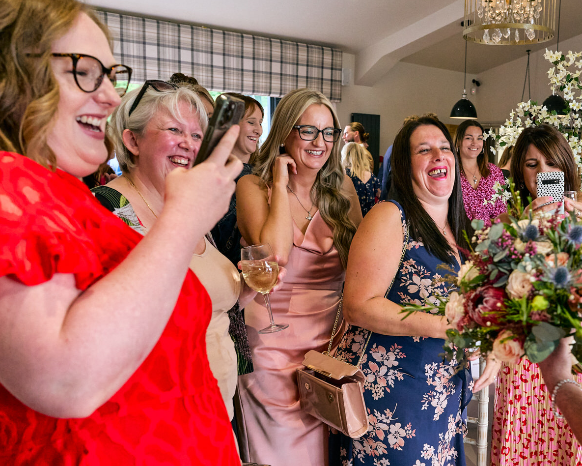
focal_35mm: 38
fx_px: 655
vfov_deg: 39.1
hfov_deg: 47.1
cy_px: 268
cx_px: 391
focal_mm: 24
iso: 1000
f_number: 4.5
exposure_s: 1/250
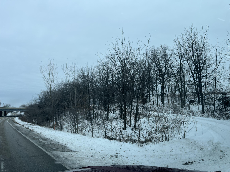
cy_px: 86
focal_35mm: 26
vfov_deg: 53.1
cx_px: 115
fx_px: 173
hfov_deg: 67.3
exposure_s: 1/1458
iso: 50
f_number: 1.6
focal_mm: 5.1
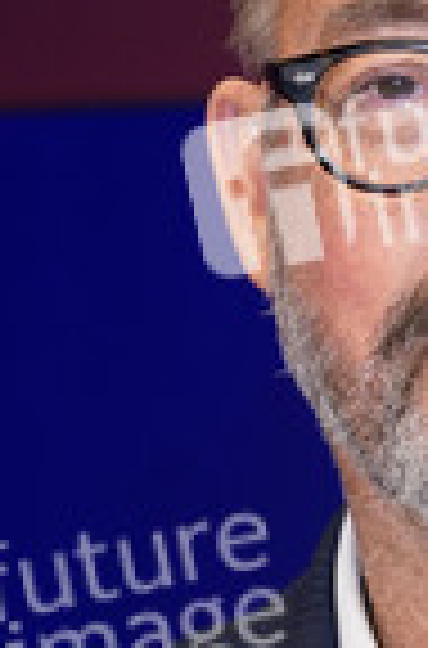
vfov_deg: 10.6
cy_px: 396
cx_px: 545
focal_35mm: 195
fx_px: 3503
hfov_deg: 6.9
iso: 2000
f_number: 5.6
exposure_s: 1/125
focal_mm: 70
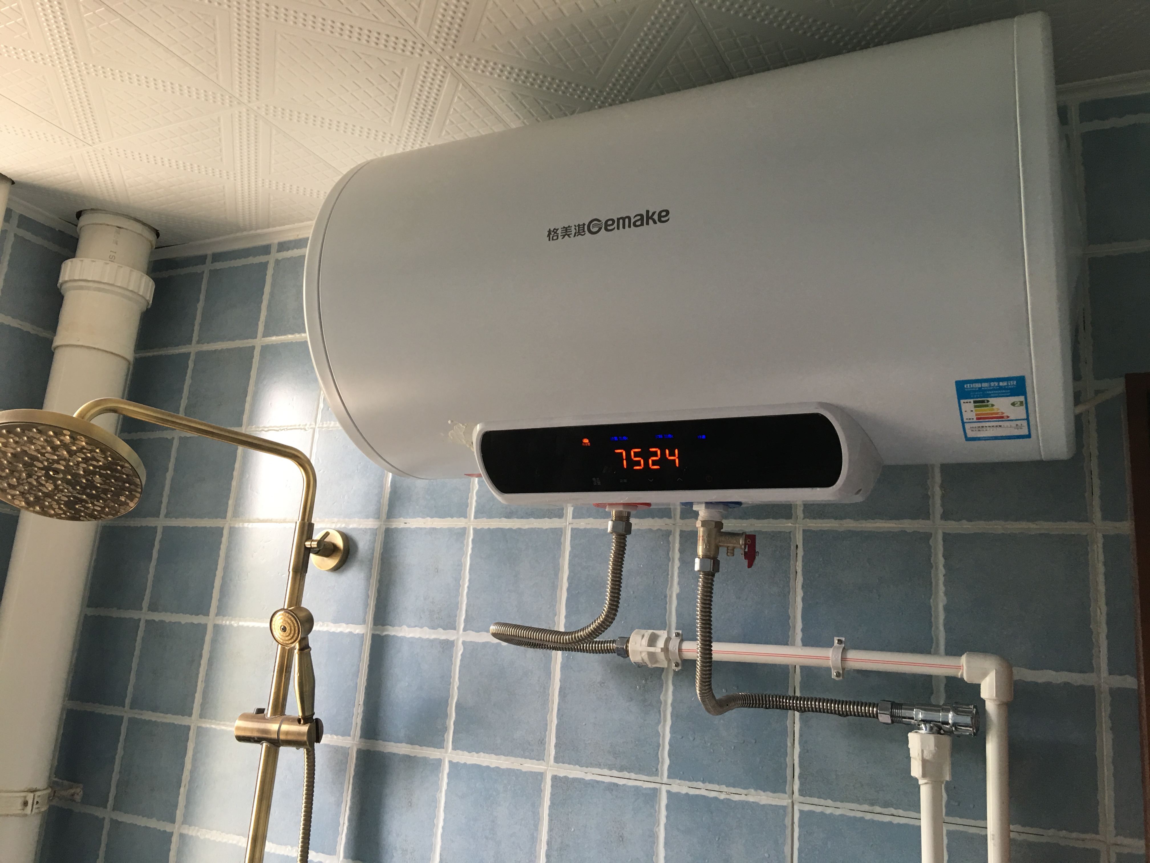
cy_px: 432
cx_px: 575
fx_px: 963
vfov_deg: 48.2
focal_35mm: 29
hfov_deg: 61.7
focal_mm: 4.15
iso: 40
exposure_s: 1/17
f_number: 2.2
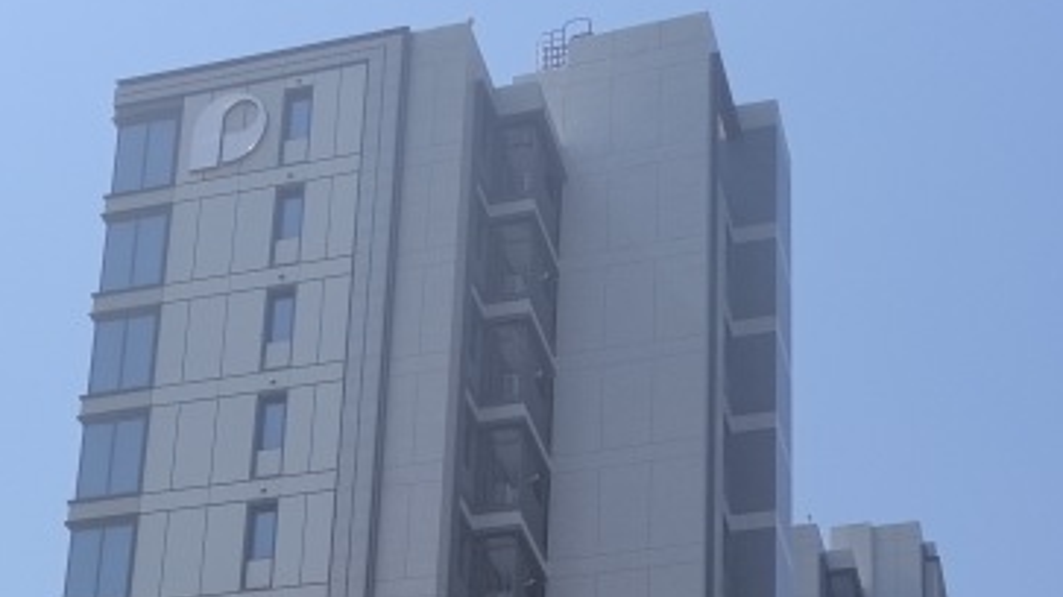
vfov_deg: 13.9
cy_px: 913
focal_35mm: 81
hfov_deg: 26.0
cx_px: 337
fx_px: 2283
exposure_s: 1/3425
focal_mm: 5.75
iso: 50
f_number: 2
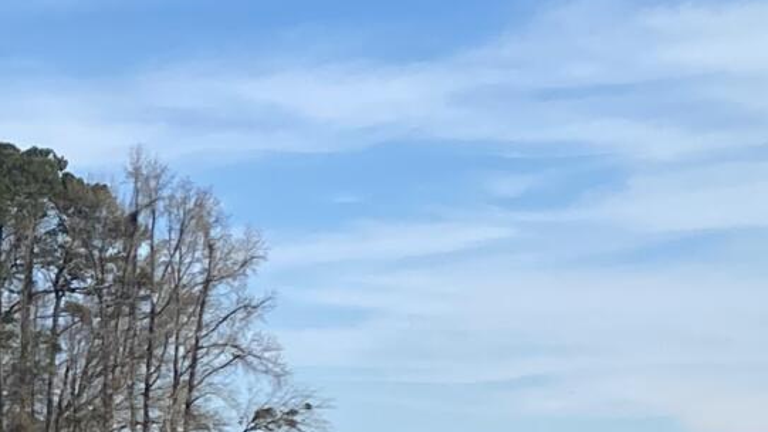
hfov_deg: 12.8
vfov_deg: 7.6
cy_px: 632
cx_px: -461
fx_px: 3196
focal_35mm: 157
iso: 32
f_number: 1.8
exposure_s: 1/3846
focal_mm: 4.25
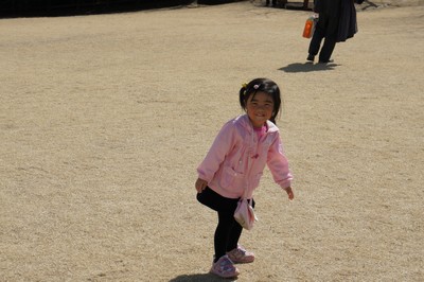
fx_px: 971
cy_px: 141
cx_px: 212
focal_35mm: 82
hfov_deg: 24.6
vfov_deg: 16.5
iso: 200
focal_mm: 55
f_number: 8
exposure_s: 1/800
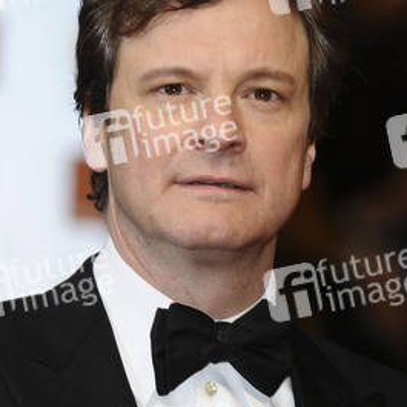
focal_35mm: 357
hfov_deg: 4.9
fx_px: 4744
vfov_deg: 4.9
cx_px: 204
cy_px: 209
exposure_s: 1/200
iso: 320
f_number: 4.5
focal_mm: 185
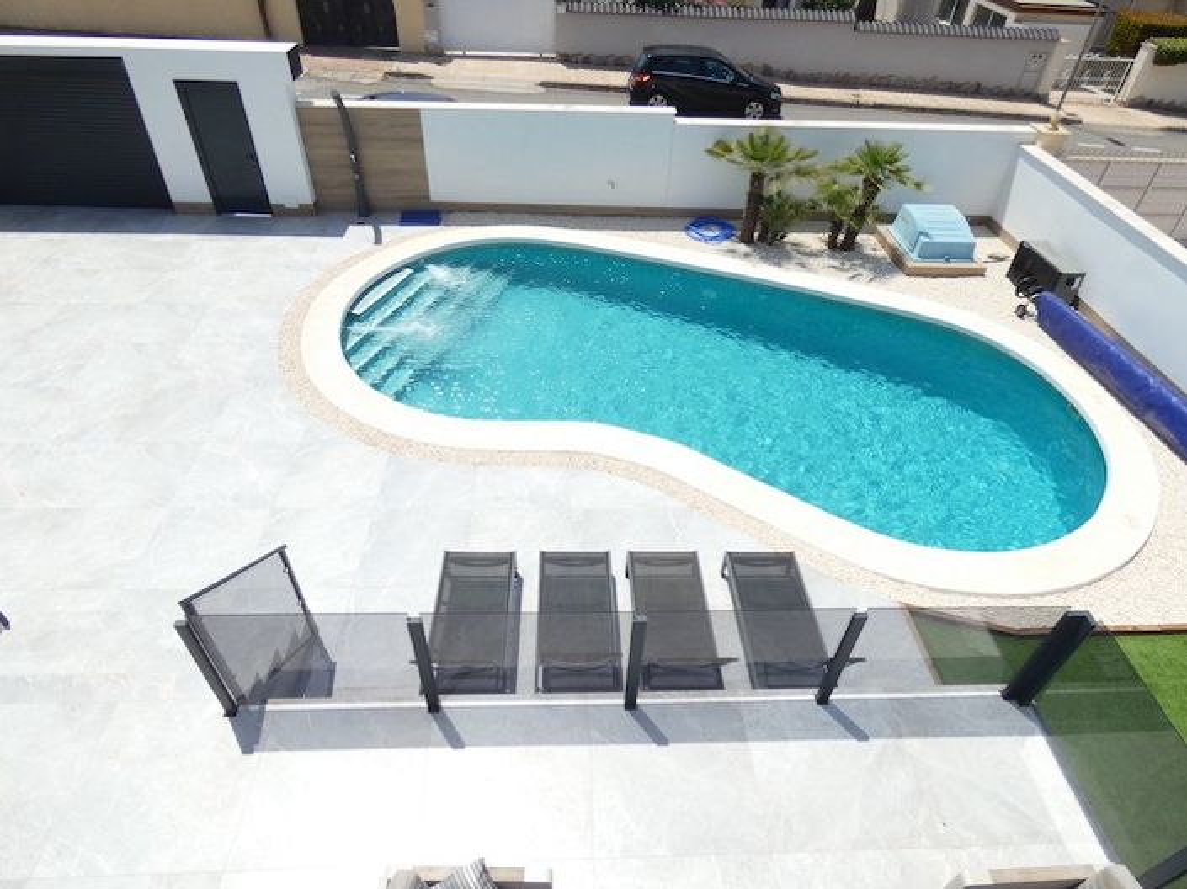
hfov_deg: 81.8
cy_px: 444
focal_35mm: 20
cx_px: 594
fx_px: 685
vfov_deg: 65.9
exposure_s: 1/2000
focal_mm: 3.6
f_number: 2.8
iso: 80
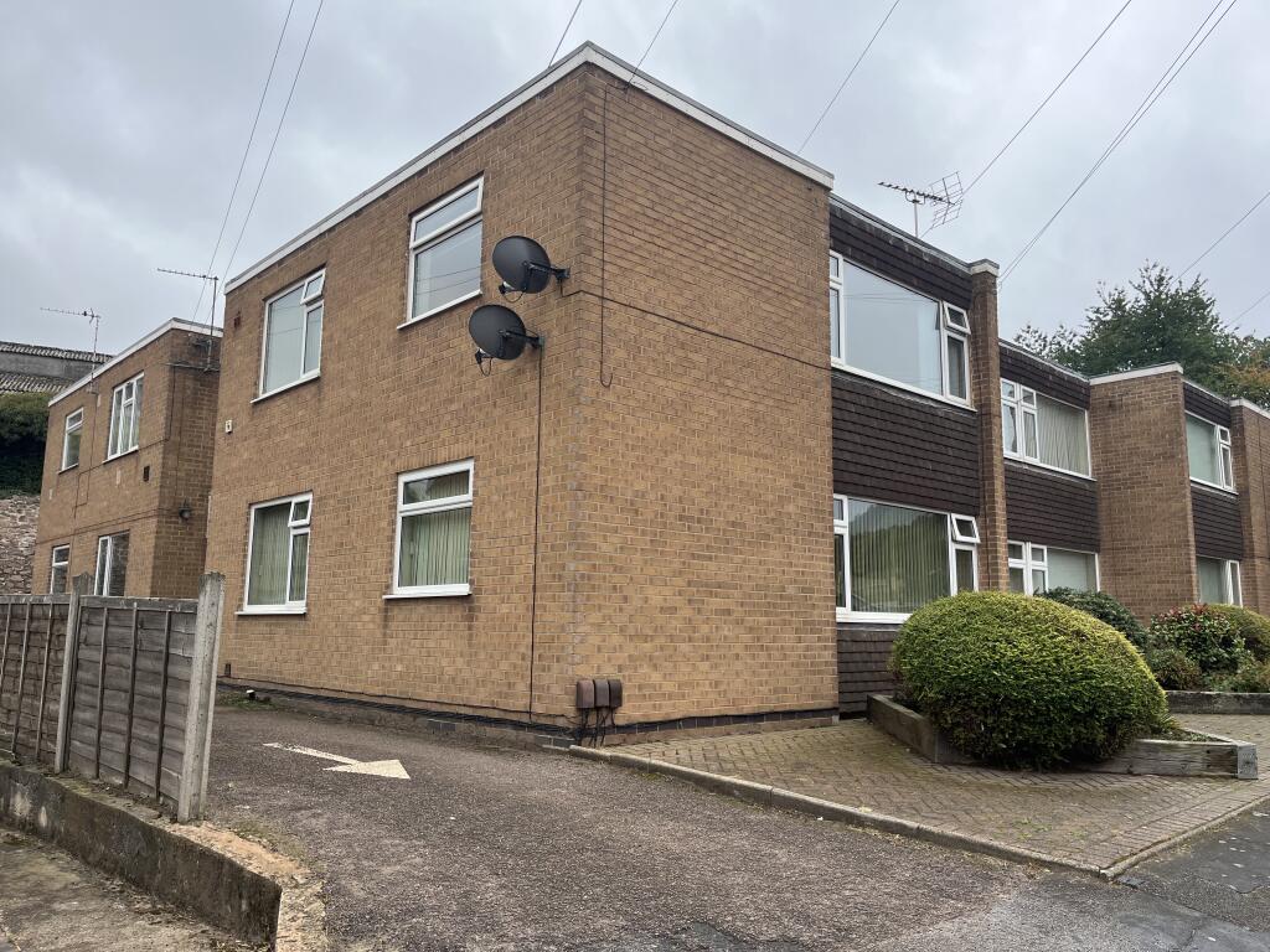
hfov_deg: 67.3
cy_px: 476
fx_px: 954
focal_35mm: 26
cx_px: 635
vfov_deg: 53.1
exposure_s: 1/756
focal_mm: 5.1
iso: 50
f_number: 1.6
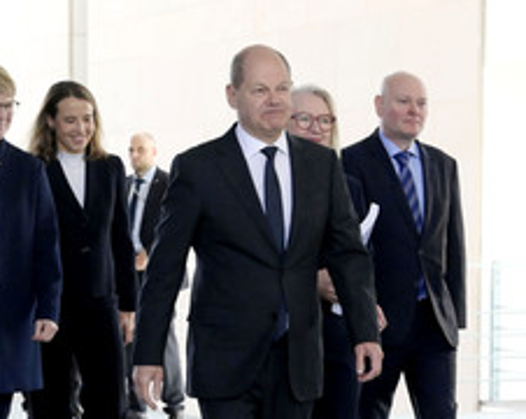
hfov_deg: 14.3
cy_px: 342
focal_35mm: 135
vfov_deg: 11.4
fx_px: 2098
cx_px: 313
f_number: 5.6
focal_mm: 72
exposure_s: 1/640
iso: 8000
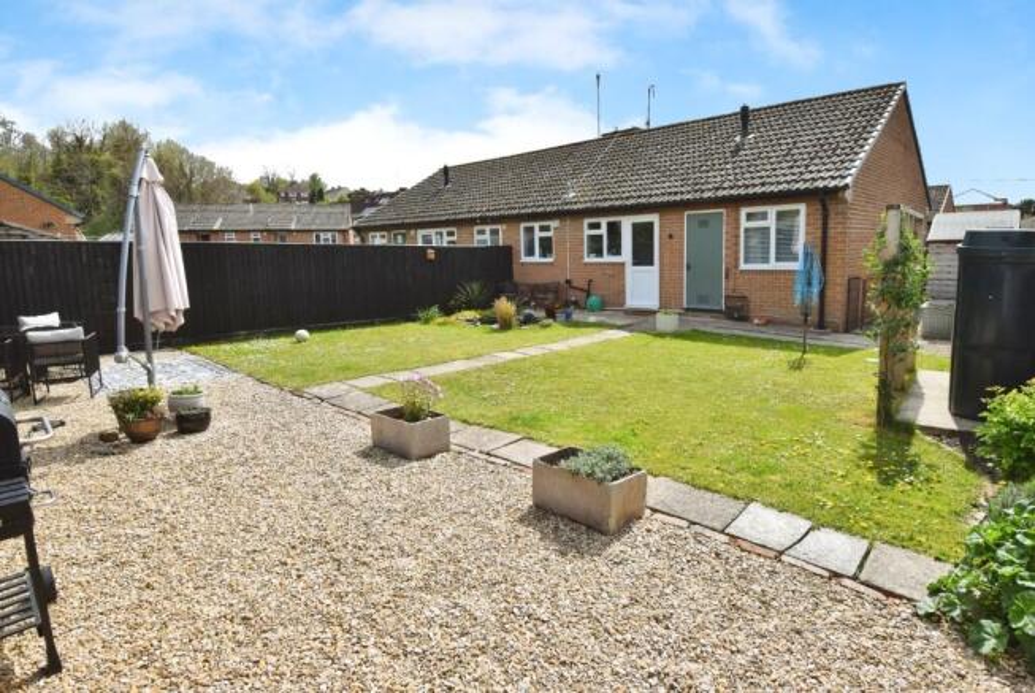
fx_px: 518
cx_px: 518
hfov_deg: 89.9
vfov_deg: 67.5
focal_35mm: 18
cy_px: 346
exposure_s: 1/400
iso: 200
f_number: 10
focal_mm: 12
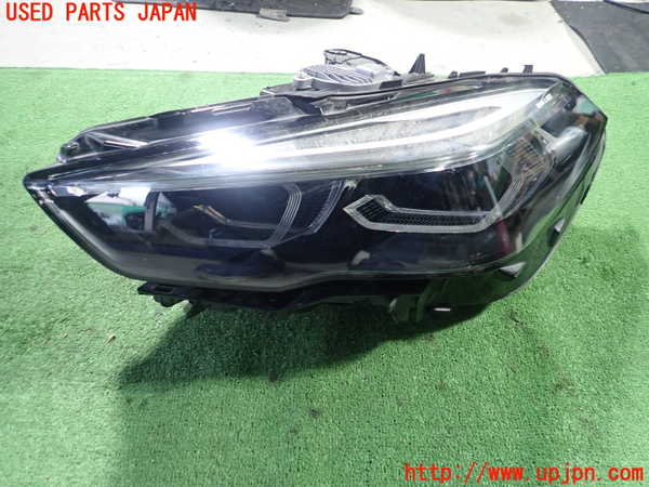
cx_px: 324
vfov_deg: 54.9
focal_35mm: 25
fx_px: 469
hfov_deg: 69.4
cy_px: 244
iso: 400
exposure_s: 1/30
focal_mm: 4.5
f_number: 2
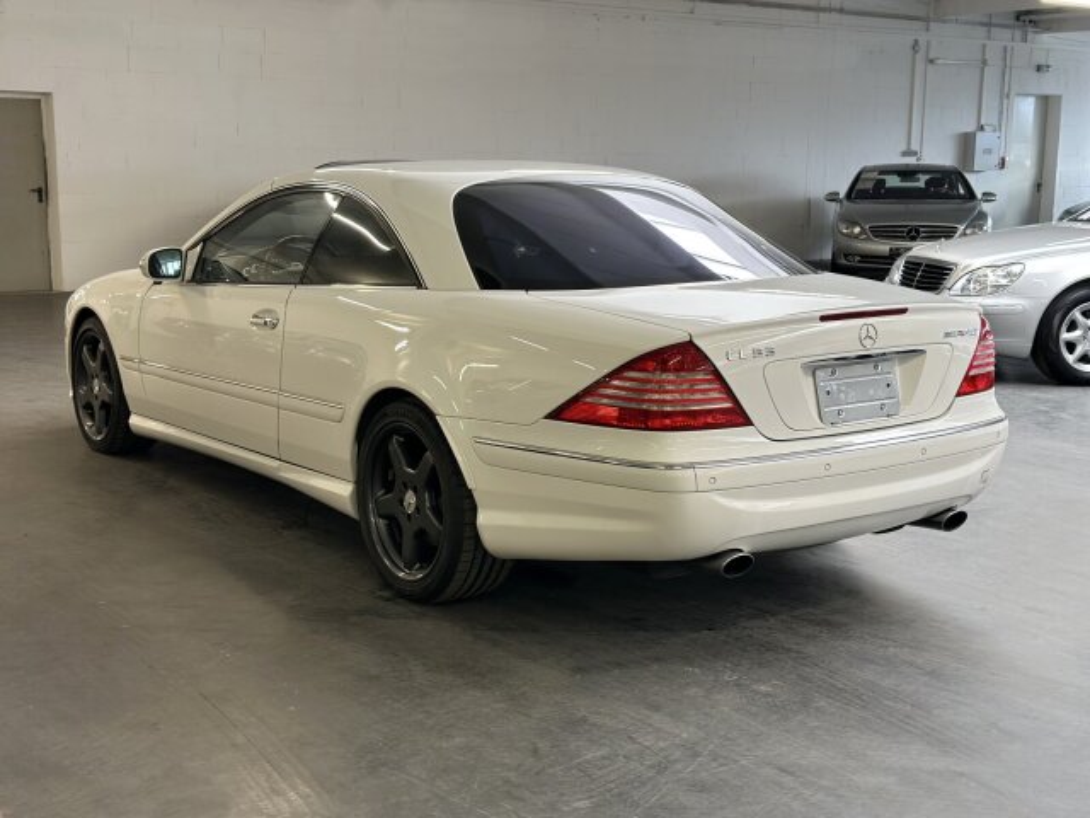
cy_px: 409
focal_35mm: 48
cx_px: 545
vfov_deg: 30.3
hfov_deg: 39.7
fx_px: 1511
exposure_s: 1/50
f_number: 1.78
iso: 100
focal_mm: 6.86
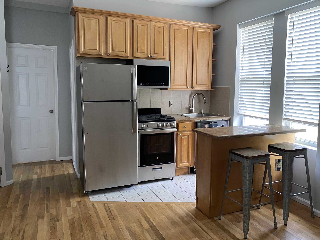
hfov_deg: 63.4
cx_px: 167
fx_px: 259
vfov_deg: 49.7
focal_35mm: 28
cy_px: 114
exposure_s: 1/60
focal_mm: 4.25
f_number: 1.8
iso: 160
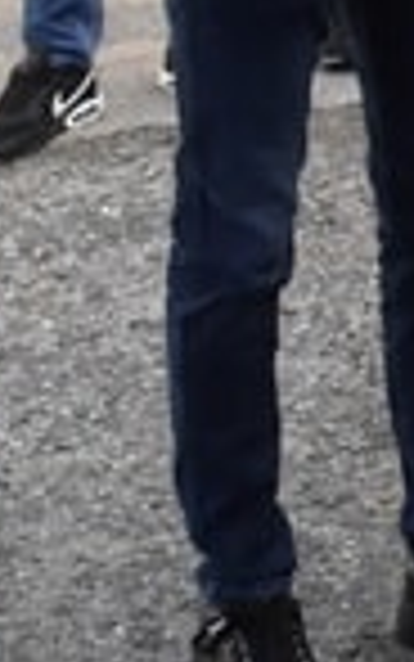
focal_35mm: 187
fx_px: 3373
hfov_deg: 6.8
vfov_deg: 10.9
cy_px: -272
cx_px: 886
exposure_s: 1/500
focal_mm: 18
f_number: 11
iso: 1250
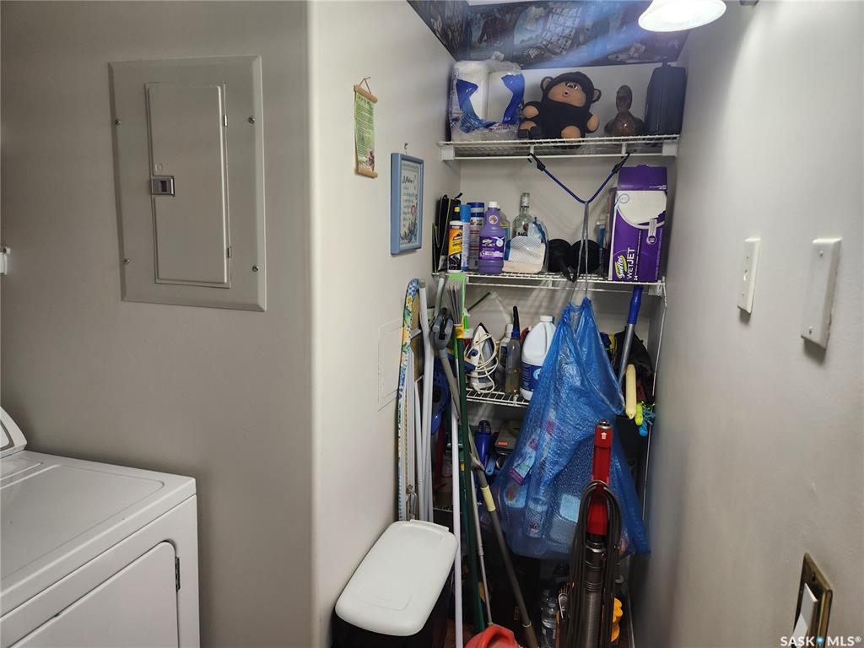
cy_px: 324
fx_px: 574
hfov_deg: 73.9
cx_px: 432
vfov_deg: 58.9
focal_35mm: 23
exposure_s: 1/180
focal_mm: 5.4
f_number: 1.8
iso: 125
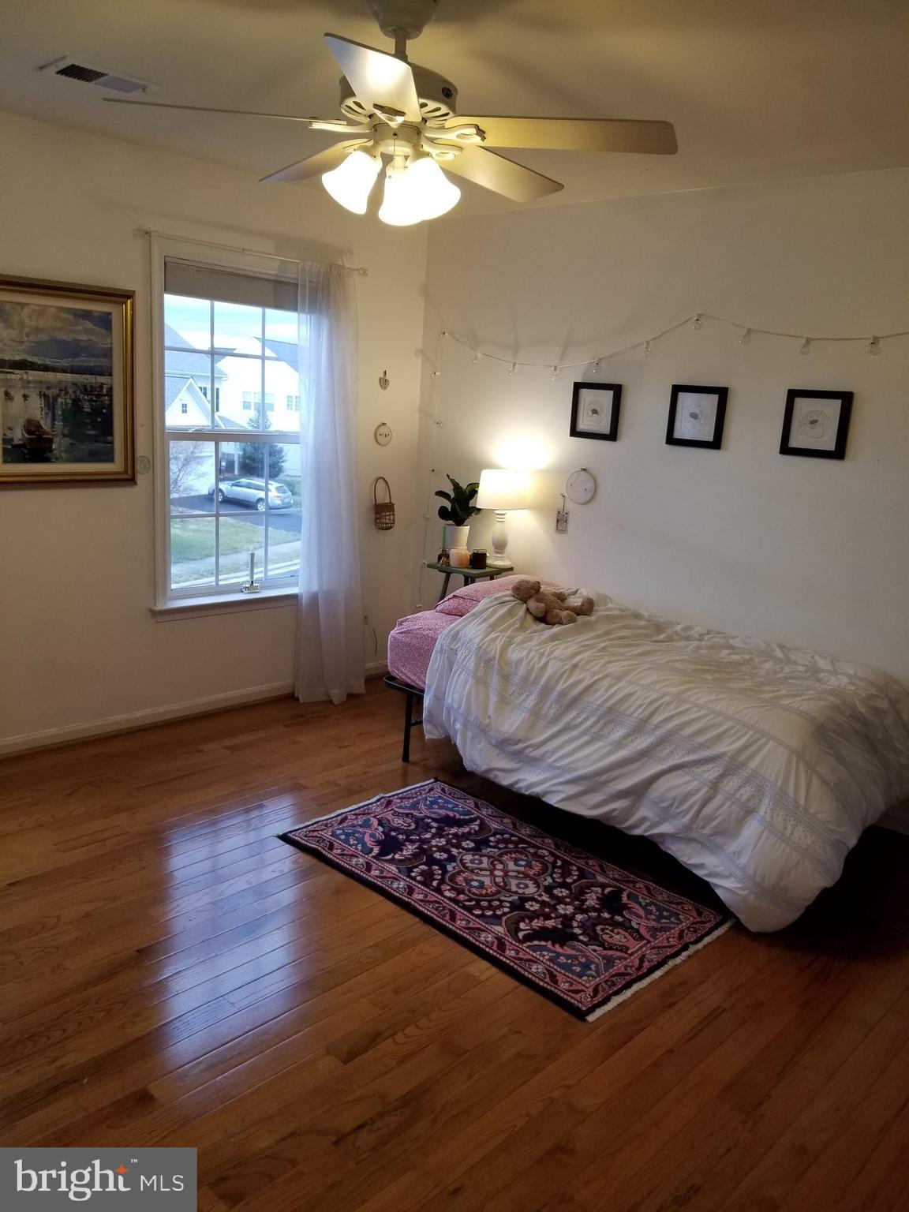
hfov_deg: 53.1
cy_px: 606
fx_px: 910
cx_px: 454
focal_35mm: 26
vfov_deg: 67.3
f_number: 1.7
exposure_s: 1/60
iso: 64
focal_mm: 4.25
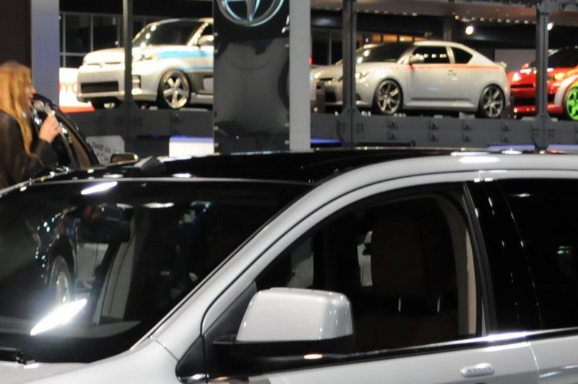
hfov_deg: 13.4
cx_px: 116
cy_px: 473
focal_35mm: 153
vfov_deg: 8.8
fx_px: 2454
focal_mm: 32
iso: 800
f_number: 4.8
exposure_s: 1/40
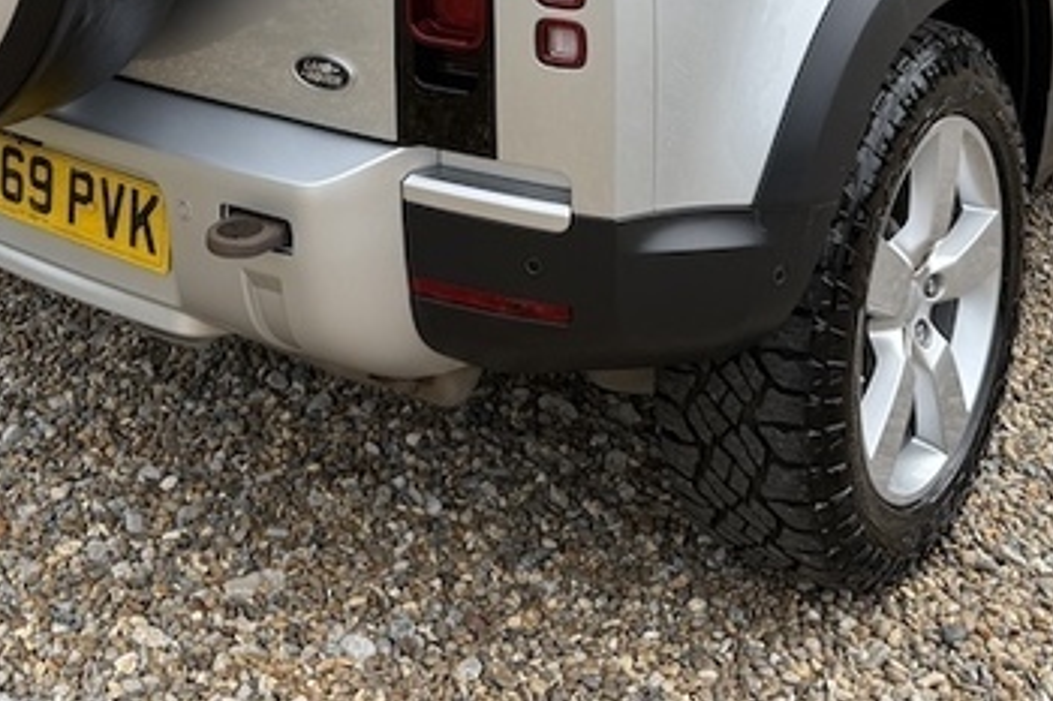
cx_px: 453
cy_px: -196
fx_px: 1666
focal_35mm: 57
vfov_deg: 21.6
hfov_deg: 35.0
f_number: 1.78
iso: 80
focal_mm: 6.76
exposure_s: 1/3145
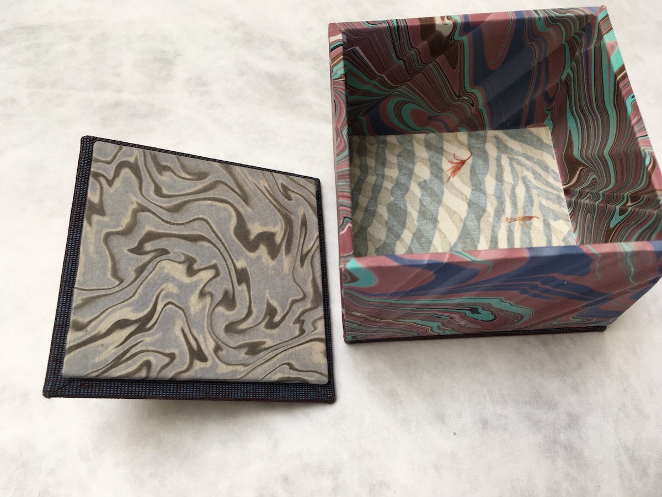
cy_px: 248
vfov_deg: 48.2
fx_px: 555
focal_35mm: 29
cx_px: 331
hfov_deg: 61.7
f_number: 2.2
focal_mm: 4.15
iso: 32
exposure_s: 1/60
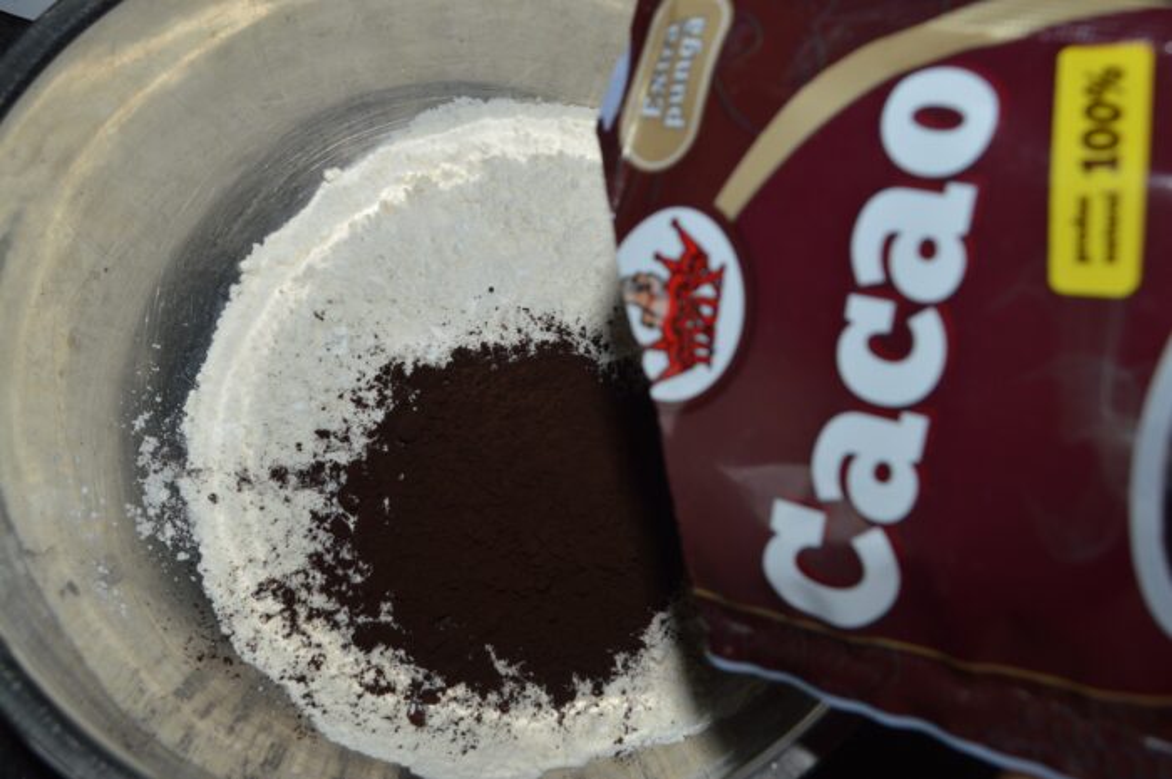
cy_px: 390
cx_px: 586
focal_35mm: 36
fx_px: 1171
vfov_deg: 36.8
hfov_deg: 53.2
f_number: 8
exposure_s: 1/60
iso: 100
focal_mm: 24
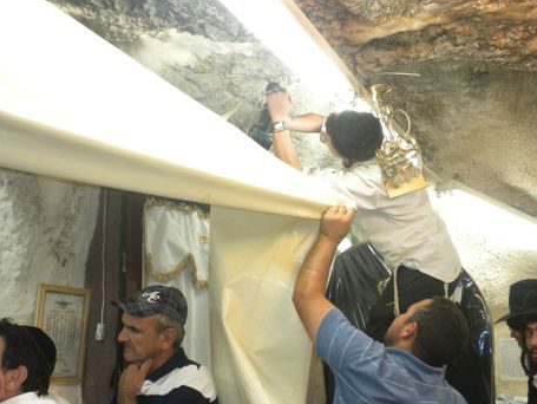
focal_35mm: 52
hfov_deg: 36.8
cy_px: 224
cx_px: 263
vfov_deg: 28.1
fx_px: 807
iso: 212
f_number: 3.5
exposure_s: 1/50
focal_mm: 6.6
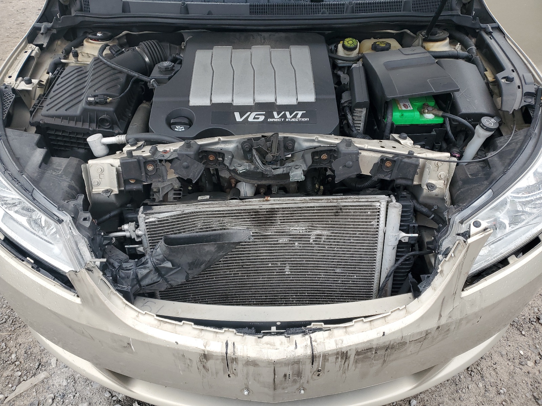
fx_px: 407
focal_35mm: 26
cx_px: 271
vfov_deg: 53.1
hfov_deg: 67.3
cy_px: 203
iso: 53
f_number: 1.5
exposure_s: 1/120
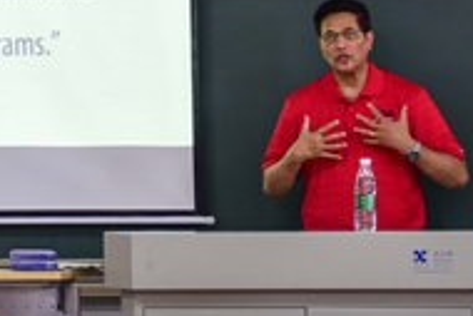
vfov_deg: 4.9
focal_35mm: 280
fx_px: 3682
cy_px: 92
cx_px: 72
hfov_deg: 7.3
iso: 2000
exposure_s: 1/160
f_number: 5
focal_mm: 82
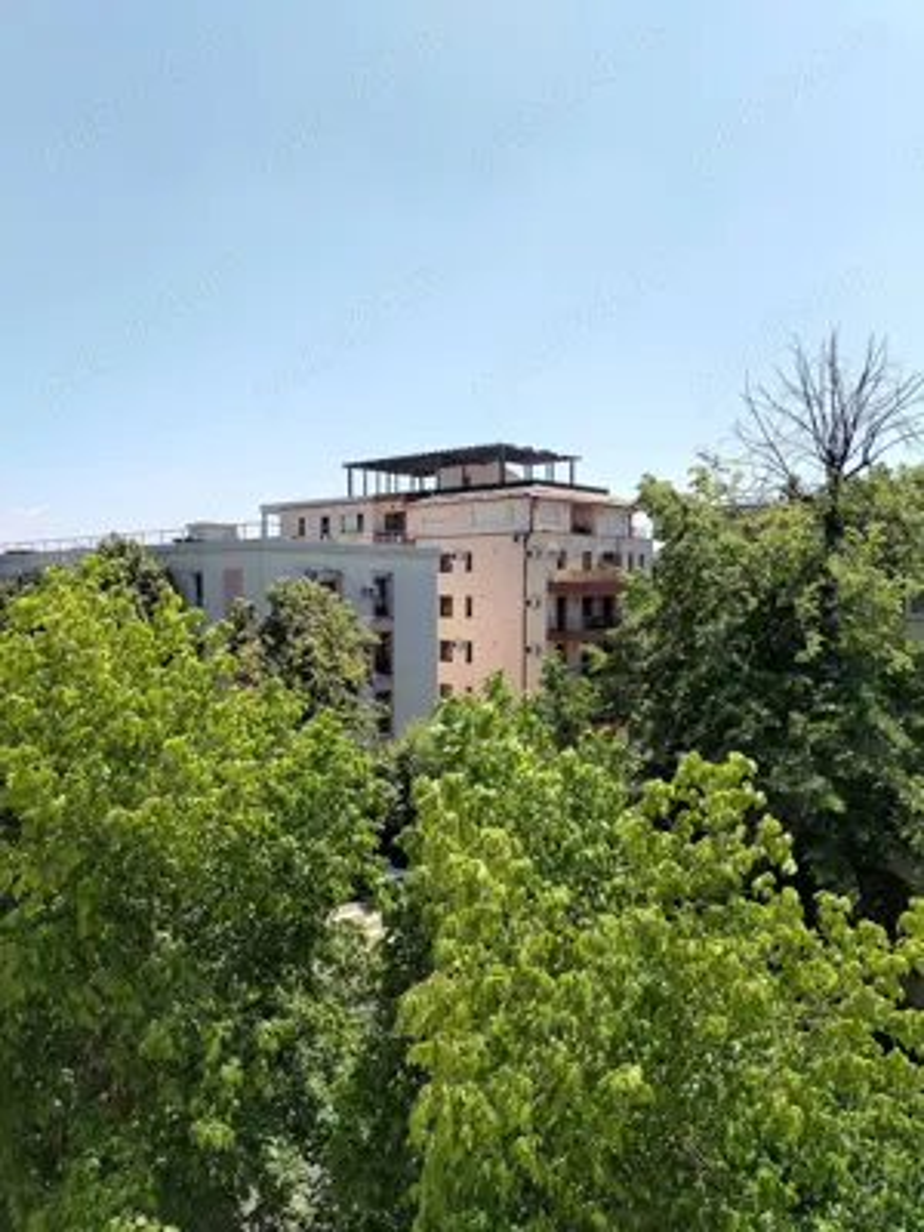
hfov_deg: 53.1
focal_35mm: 26
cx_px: 462
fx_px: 925
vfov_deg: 67.3
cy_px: 616
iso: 100
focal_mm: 4.75
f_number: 1.8
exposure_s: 1/753
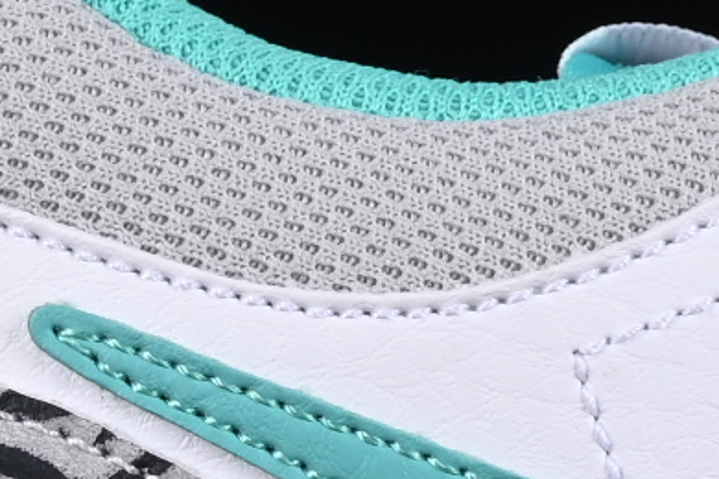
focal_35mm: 536
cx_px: 1383
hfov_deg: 3.8
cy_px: 420
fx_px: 10704
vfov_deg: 2.6
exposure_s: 1/80
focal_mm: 50
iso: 160
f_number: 8
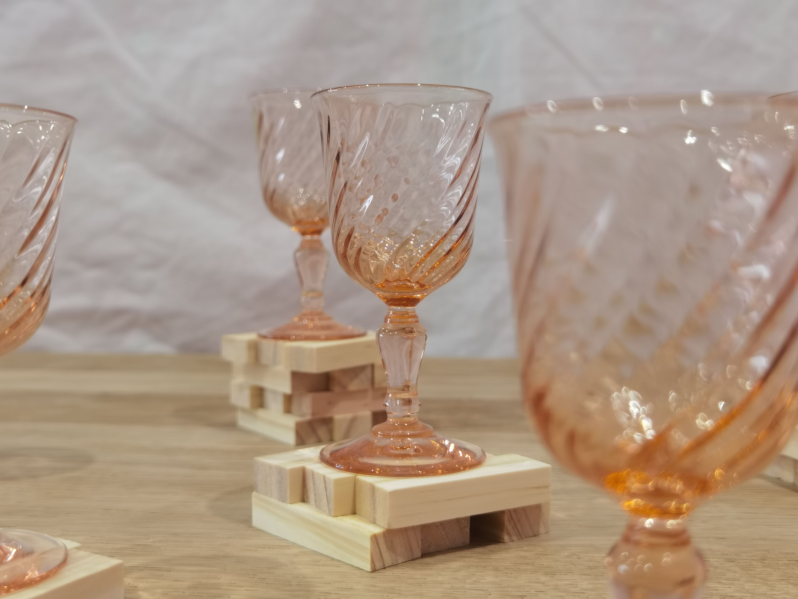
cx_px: 399
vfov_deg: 36.0
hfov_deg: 46.8
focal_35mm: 40
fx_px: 922
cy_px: 300
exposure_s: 1/50
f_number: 1.9
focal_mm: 6.71
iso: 100
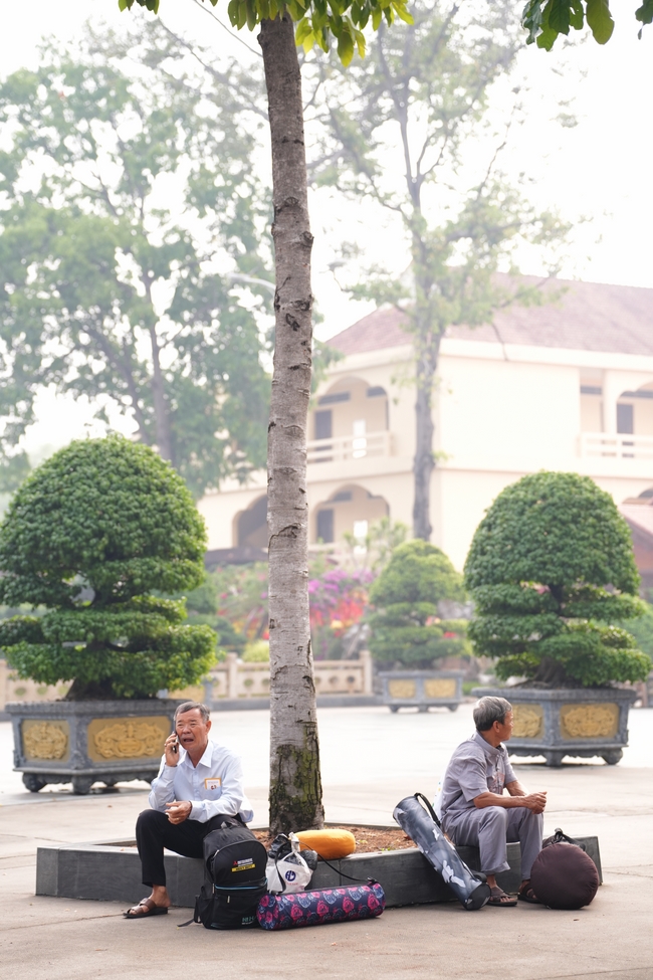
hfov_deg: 16.5
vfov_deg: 24.5
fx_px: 2258
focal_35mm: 83
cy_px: 490
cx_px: 326
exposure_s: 1/640
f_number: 2.8
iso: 640
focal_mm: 83
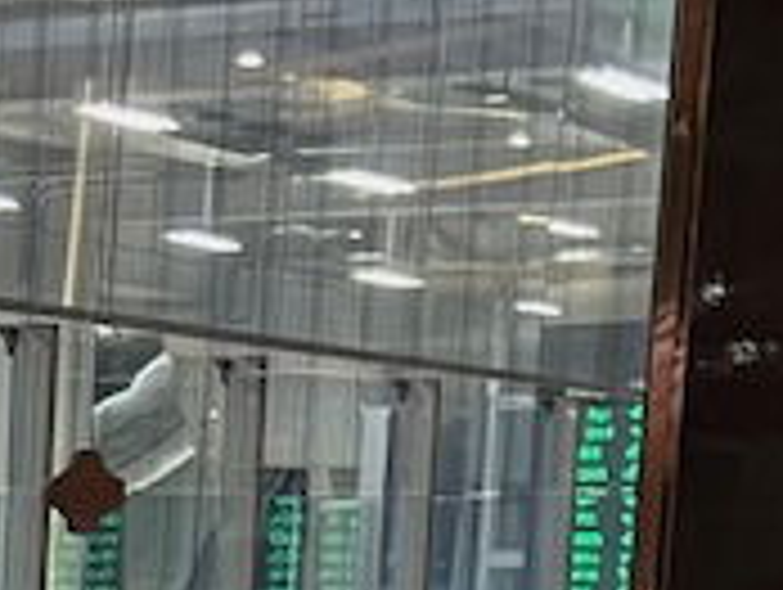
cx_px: -814
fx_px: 4054
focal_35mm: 179
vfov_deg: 7.7
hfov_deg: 10.1
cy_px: 1477
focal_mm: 5.7
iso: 200
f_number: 1.5
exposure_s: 1/50
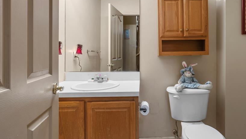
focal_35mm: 21
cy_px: 56
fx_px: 137
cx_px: 145
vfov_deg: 53.3
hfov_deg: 83.1
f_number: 8
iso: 100
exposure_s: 1/2.5
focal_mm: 16
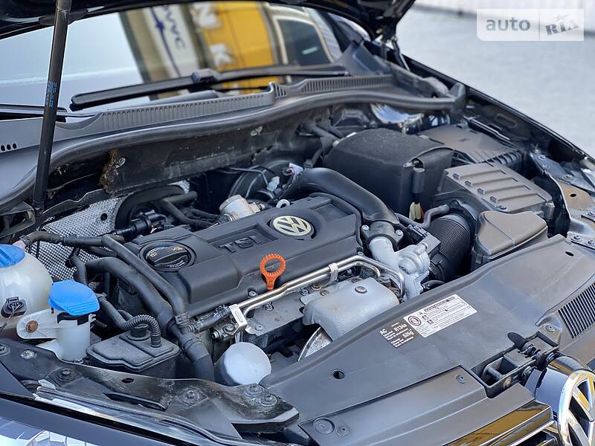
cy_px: 223
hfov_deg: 36.8
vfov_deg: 28.0
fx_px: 894
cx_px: 298
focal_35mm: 52
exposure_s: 1/122
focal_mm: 6
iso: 80
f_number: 2
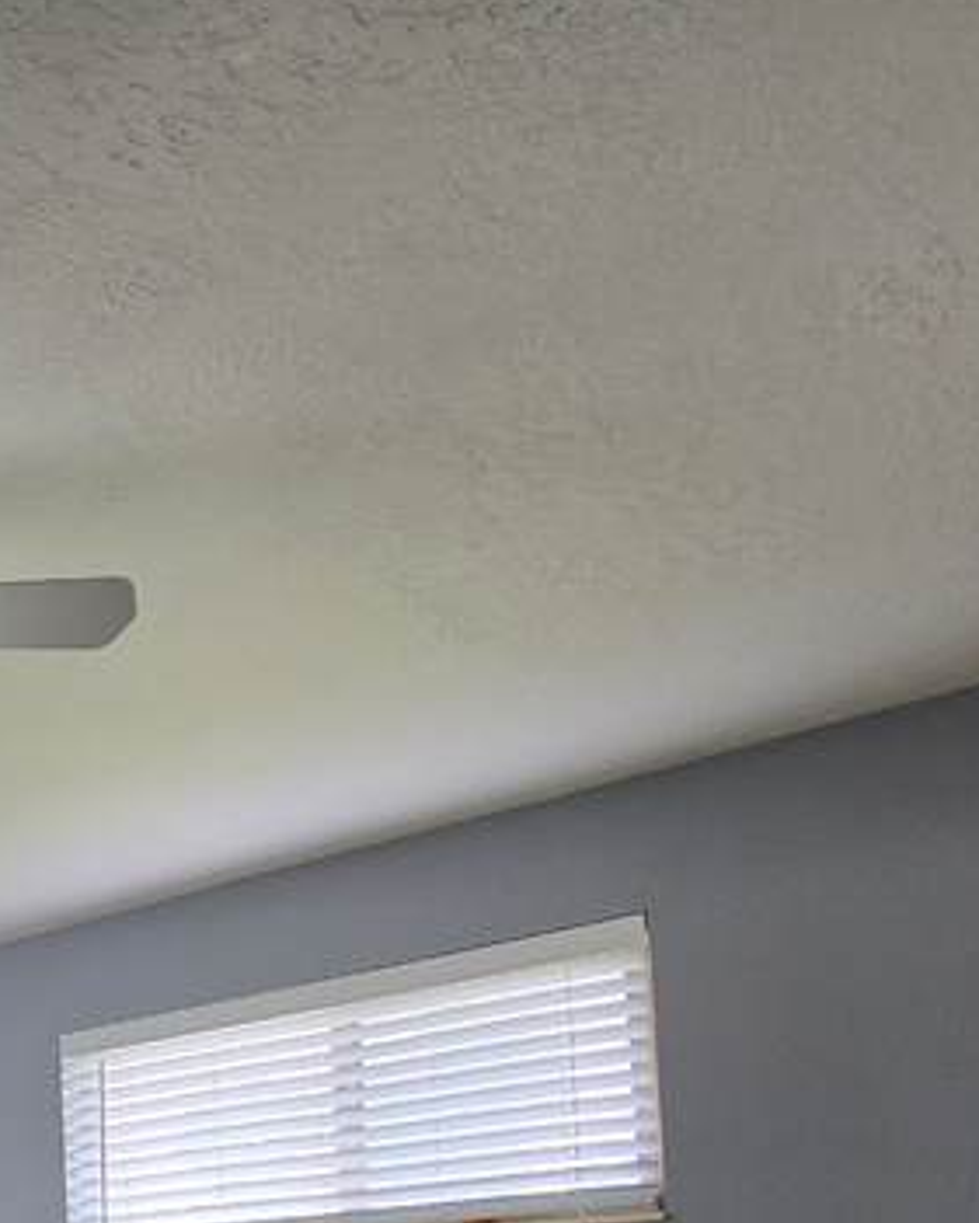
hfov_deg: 27.7
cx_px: -484
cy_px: 1314
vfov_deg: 40.6
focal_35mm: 37
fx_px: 1339
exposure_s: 1/60
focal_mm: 2.2
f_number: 2.2
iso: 100
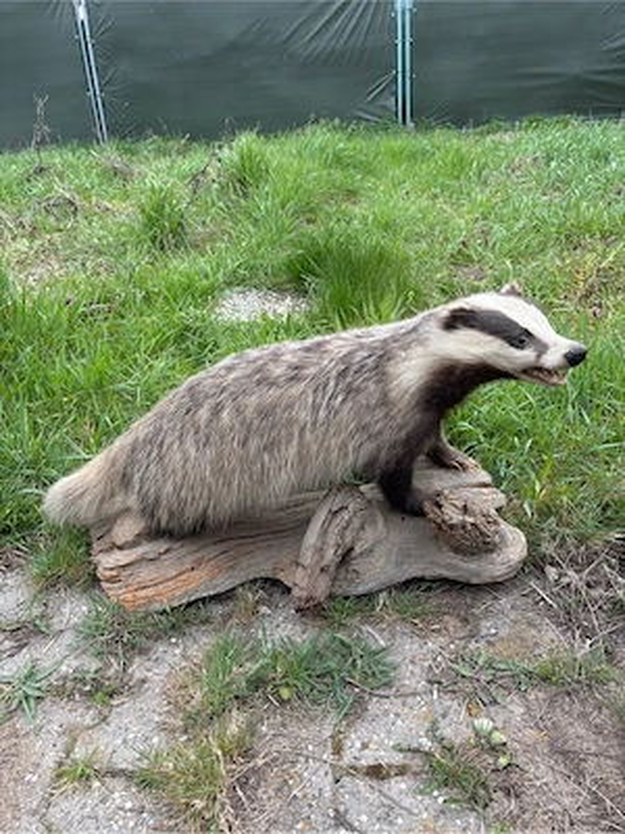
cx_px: 312
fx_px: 626
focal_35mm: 26
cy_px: 417
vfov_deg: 67.3
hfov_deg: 53.1
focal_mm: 5.96
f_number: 1.6
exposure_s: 1/559
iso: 50
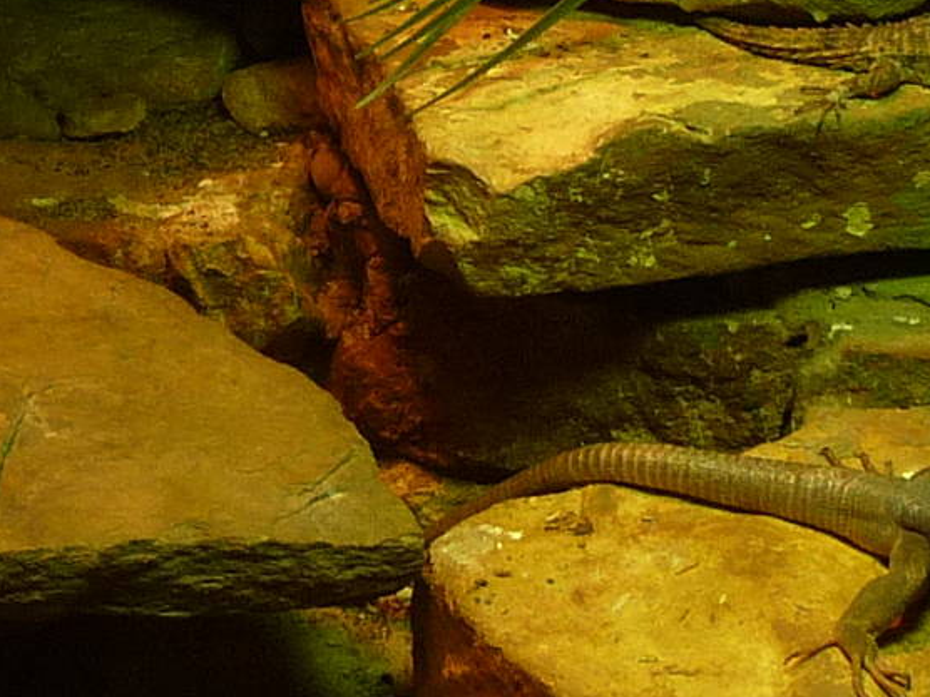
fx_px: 3869
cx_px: 343
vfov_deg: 10.3
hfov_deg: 13.7
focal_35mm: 144
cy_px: 229
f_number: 3.4
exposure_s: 1/30
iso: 160
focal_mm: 5
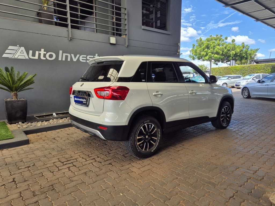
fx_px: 183
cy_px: 103
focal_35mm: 23
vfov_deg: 58.9
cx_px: 138
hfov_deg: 73.9
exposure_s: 1/560
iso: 25
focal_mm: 5.4
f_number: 1.8
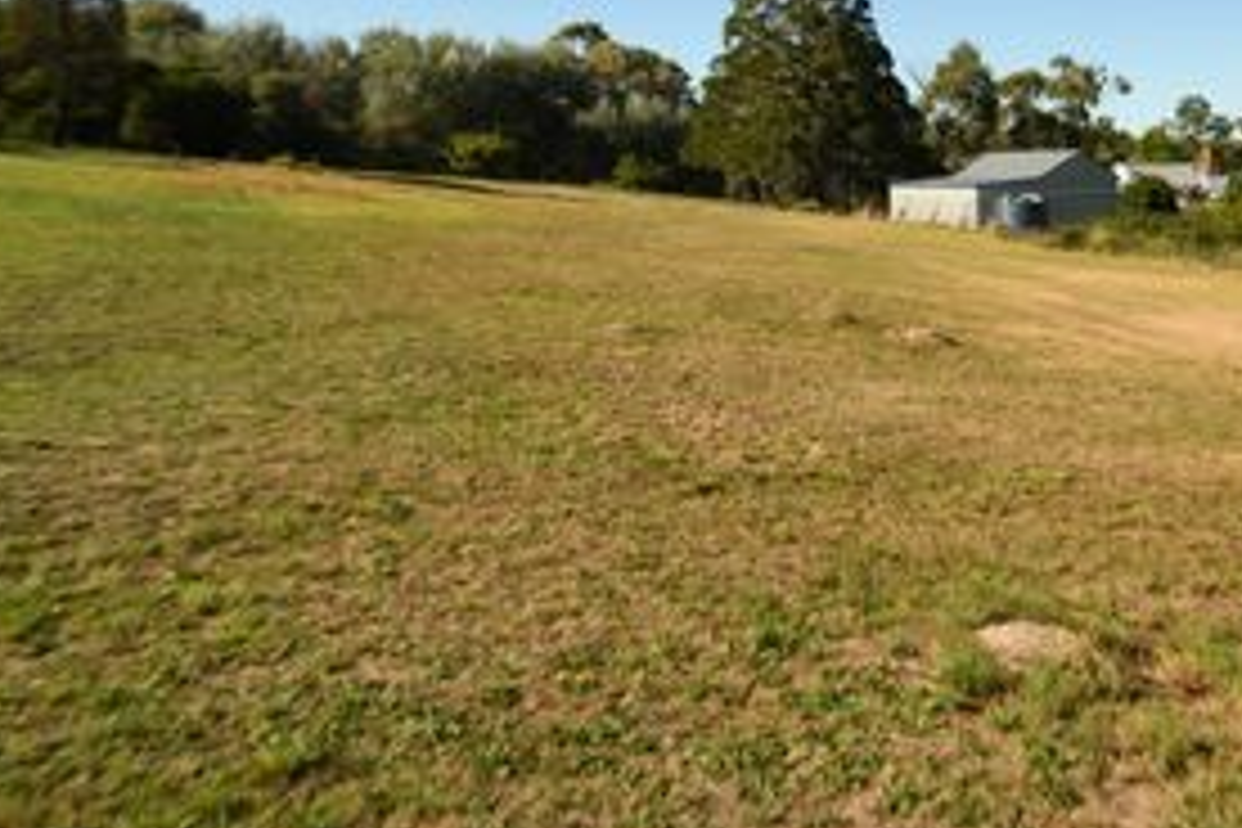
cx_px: 842
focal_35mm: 34
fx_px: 1173
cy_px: 164
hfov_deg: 54.5
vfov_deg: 37.5
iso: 64
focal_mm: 20
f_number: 22
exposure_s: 1/13
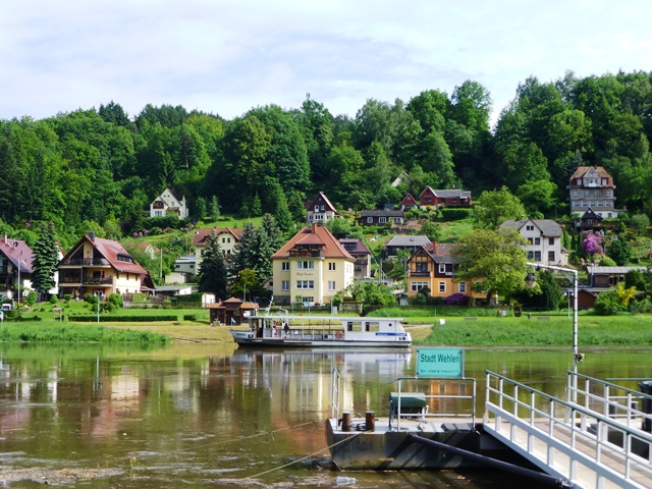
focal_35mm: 66
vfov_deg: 22.3
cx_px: 326
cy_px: 244
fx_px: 1243
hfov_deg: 29.4
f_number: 4.9
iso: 100
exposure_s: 1/400
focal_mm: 11.7
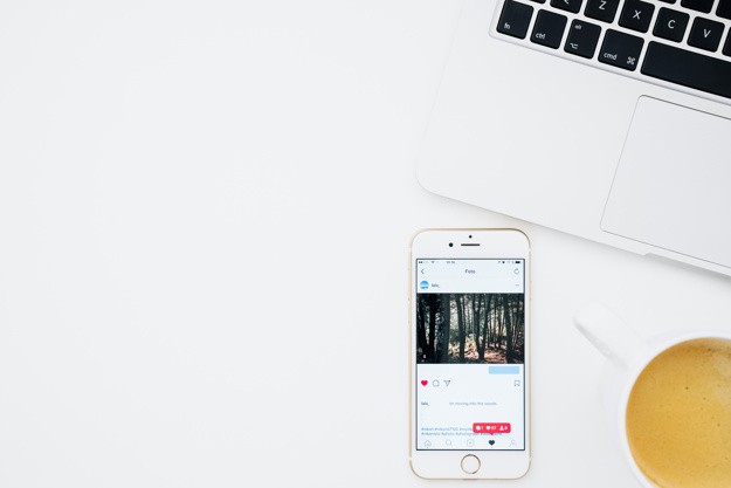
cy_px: 244
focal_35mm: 44
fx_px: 894
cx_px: 366
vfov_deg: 30.5
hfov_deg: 44.5
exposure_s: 1/20
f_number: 5.6
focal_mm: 44
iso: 320
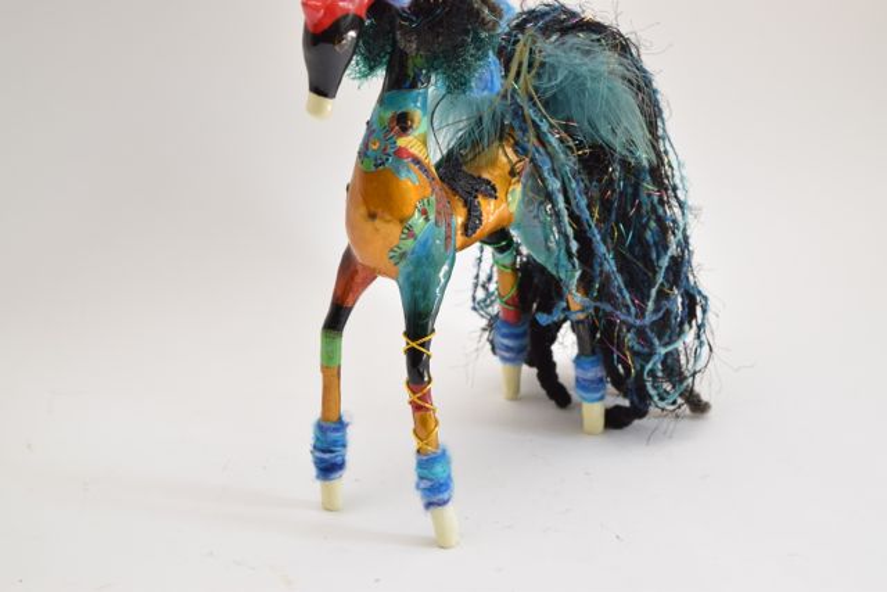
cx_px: 444
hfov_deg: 24.6
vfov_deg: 16.6
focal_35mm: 82
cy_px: 296
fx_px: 2033
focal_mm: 55
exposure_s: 1/100
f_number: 5.6
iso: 400
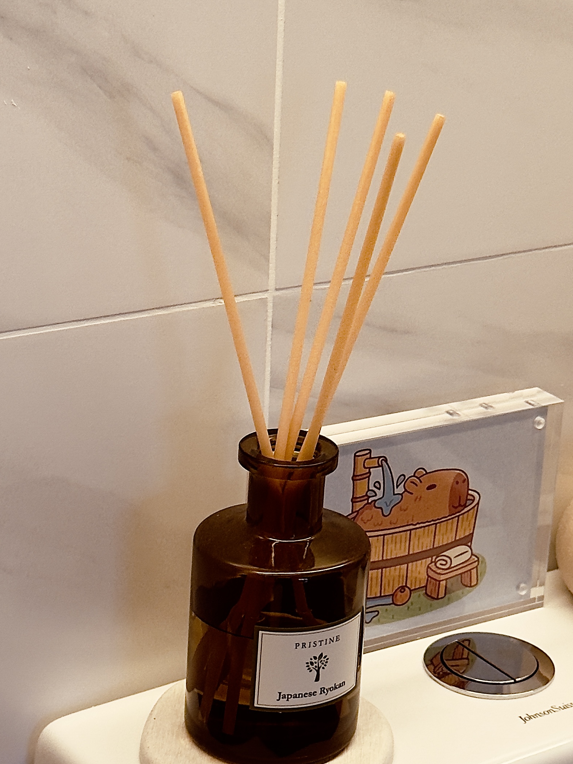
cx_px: 424
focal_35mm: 92
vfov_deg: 21.3
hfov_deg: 16.0
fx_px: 2031
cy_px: 353
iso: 250
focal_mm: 6.76
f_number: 1.78
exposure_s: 1/60
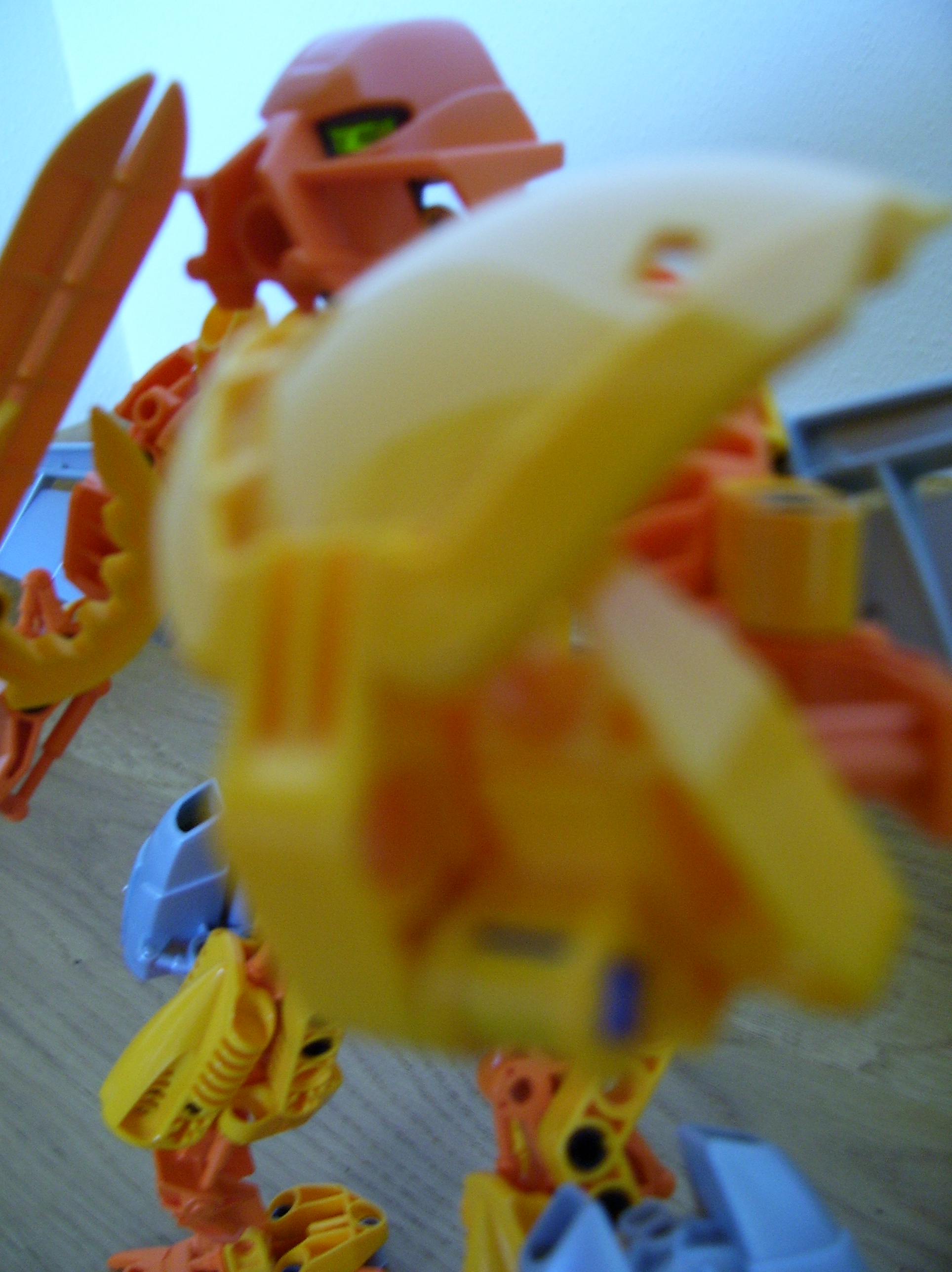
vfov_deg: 54.0
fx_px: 1248
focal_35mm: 34
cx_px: 476
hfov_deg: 41.7
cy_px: 636
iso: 160
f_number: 2.7
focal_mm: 5.6
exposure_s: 1/8
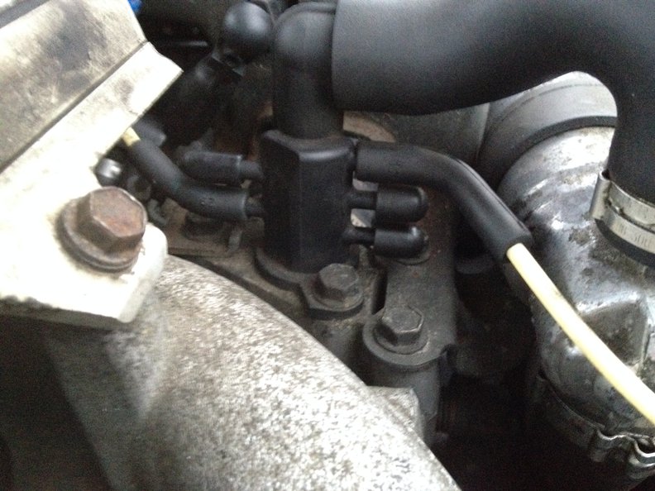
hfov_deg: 52.6
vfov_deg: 40.7
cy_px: 246
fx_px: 662
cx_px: 328
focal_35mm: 35
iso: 800
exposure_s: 1/15
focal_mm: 4.28
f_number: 2.4
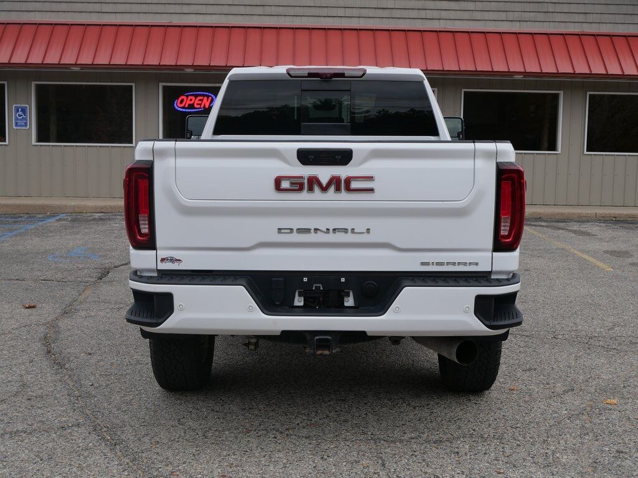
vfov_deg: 31.5
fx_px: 848
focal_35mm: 46
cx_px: 319
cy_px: 239
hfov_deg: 41.2
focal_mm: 23
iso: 200
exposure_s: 1/200
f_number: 7.1
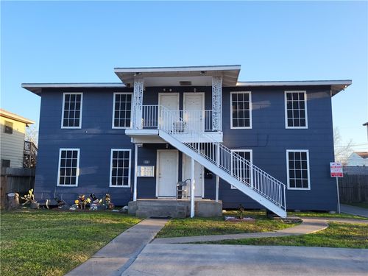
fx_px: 276
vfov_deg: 53.1
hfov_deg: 67.3
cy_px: 138
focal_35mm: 26
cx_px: 184
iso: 40
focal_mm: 5.4
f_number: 1.8
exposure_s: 1/574
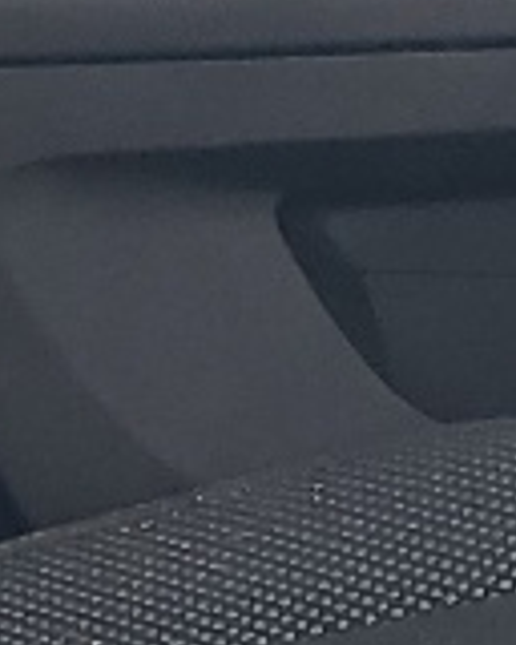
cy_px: 1161
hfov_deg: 6.1
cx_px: 77
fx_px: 4849
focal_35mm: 254
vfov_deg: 7.4
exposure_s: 1/120
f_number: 1.5
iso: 83
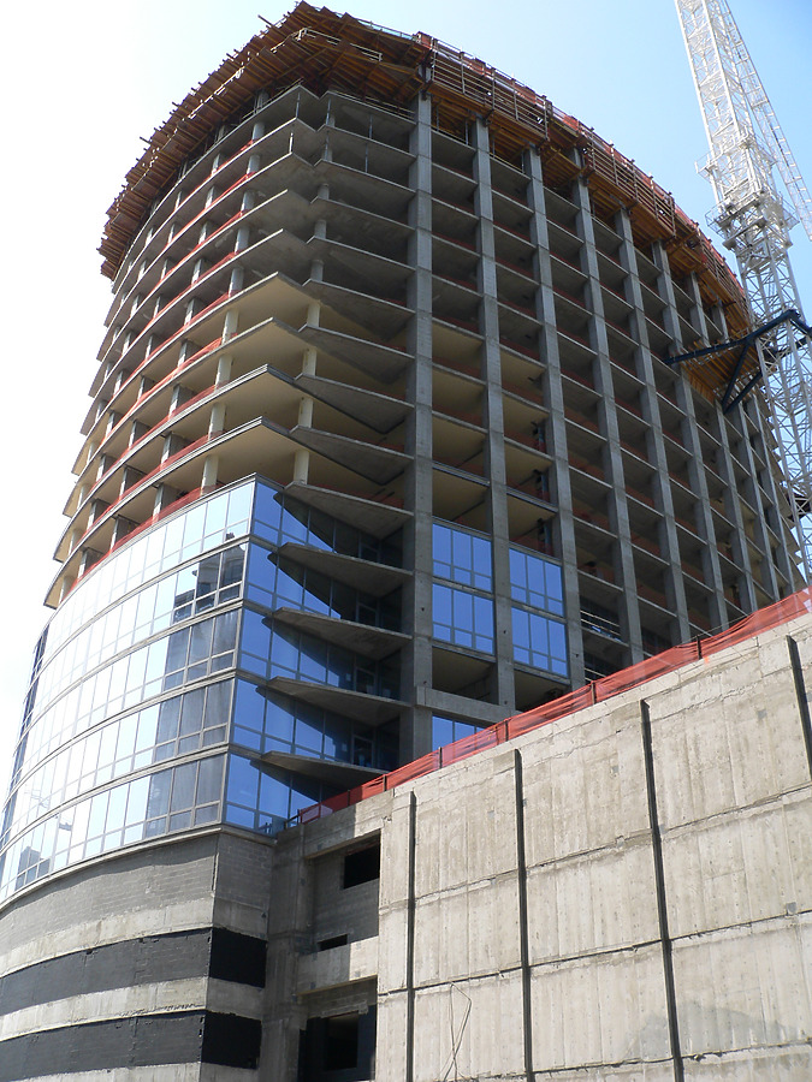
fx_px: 1126
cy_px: 541
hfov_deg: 39.7
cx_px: 406
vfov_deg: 51.4
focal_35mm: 36
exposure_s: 1/400
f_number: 4
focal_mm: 6
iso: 80
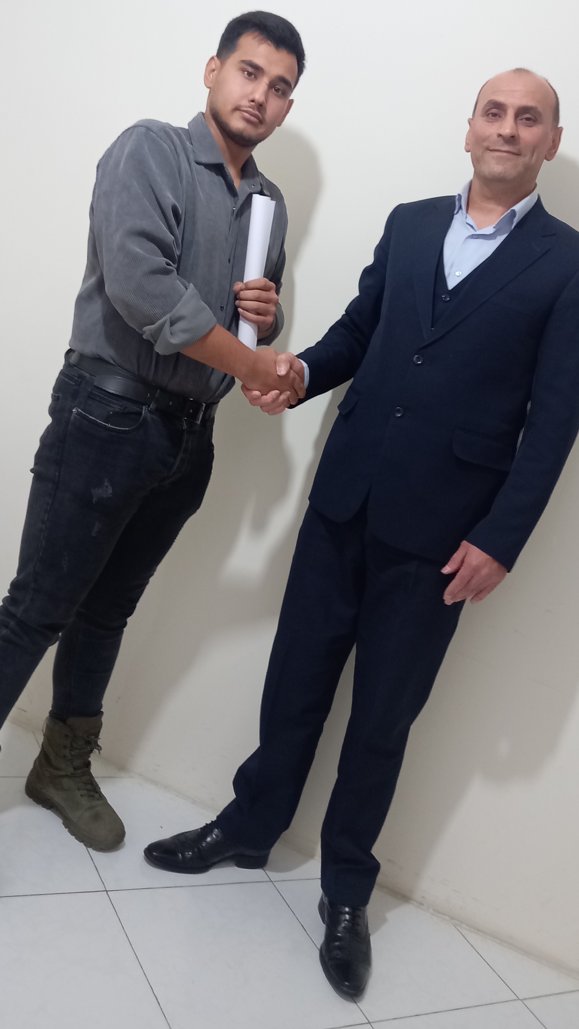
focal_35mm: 35
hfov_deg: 33.7
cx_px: 287
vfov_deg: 56.0
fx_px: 955
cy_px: 387
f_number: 2
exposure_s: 1/25.1
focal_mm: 4.6
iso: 320
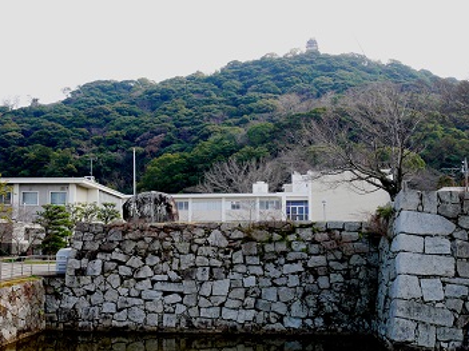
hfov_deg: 45.8
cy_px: 178
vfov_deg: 35.1
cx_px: 234
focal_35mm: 41
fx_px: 555
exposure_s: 1/320
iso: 800
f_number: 8
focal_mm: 20
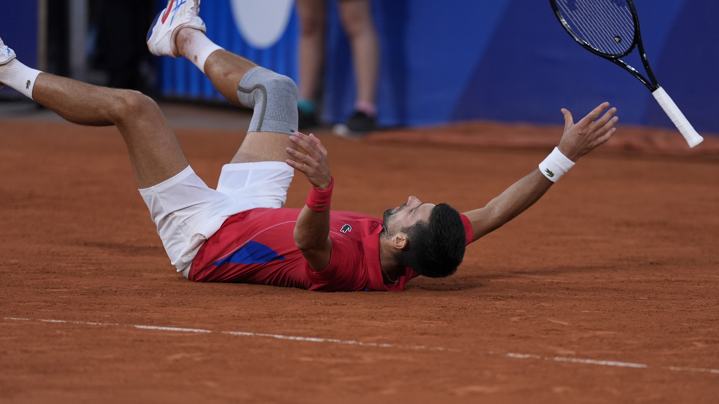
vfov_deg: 3.6
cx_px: 343
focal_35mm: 337
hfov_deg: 6.4
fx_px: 6425
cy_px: 153
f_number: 2.8
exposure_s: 1/2500
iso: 1600
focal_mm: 300
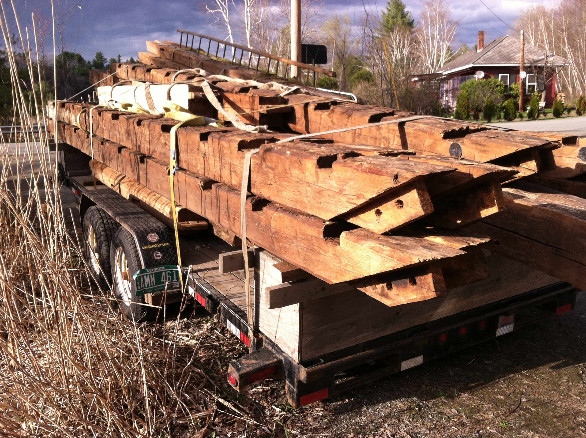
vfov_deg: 40.6
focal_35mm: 35
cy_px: 219
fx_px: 592
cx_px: 293
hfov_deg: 52.7
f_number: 2.8
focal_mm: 3.85
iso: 80
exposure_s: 1/395
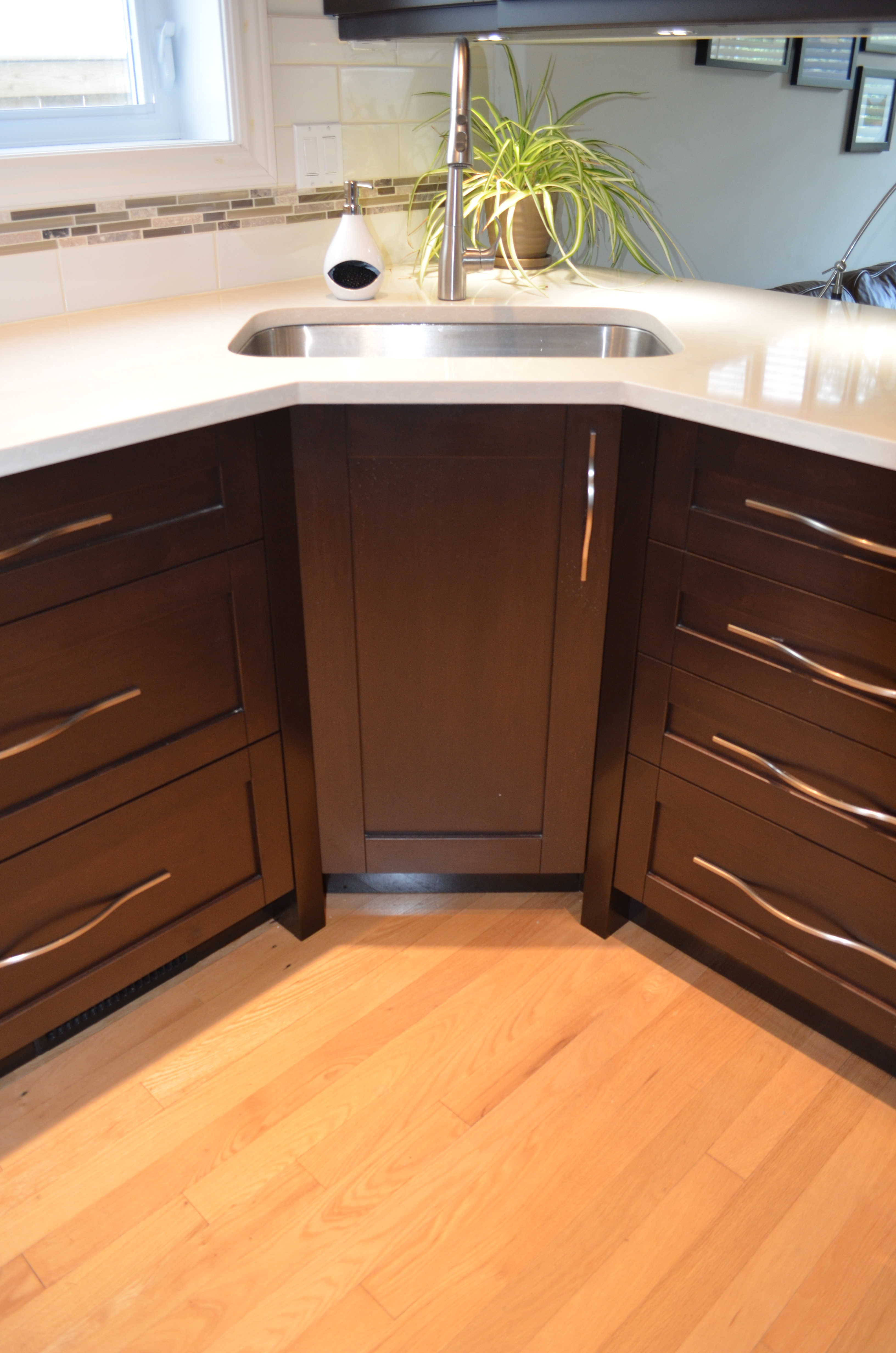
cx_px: 448
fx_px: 1012
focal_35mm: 27
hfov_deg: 47.7
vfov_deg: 67.5
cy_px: 676
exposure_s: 1/60
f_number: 3.5
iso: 800
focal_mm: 18
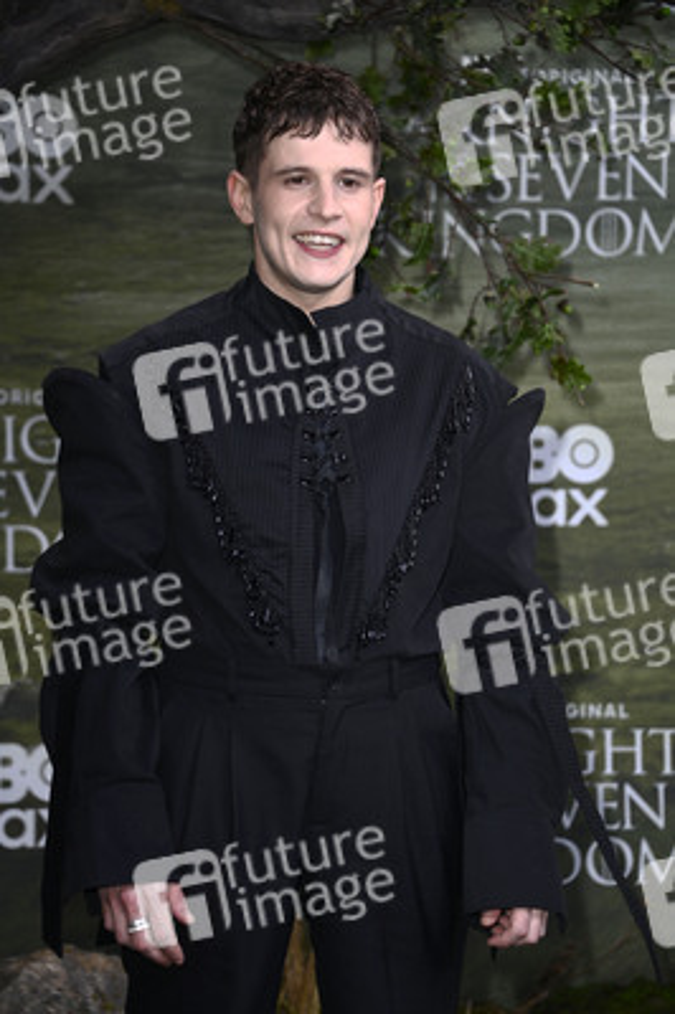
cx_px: 338
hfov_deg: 12.2
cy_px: 507
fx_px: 3155
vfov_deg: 18.3
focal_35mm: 112
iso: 640
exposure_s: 1/250
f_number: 5.6
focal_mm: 112
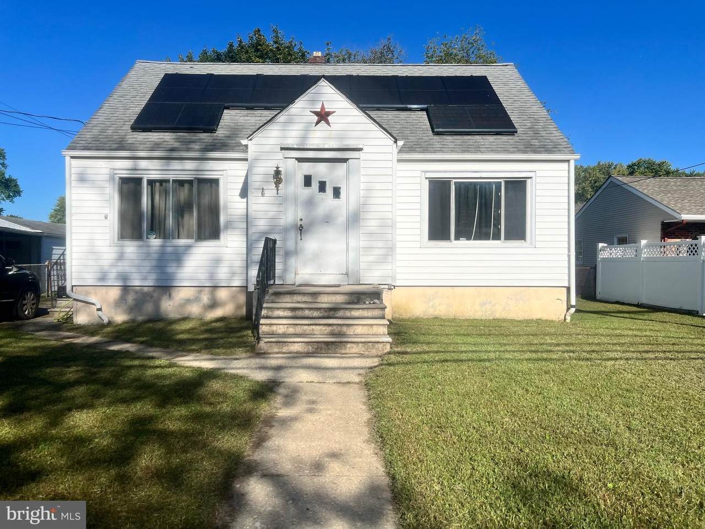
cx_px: 352
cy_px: 264
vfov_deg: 53.1
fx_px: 530
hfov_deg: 67.3
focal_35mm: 26
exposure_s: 1/8000
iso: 50
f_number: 1.5
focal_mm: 5.7
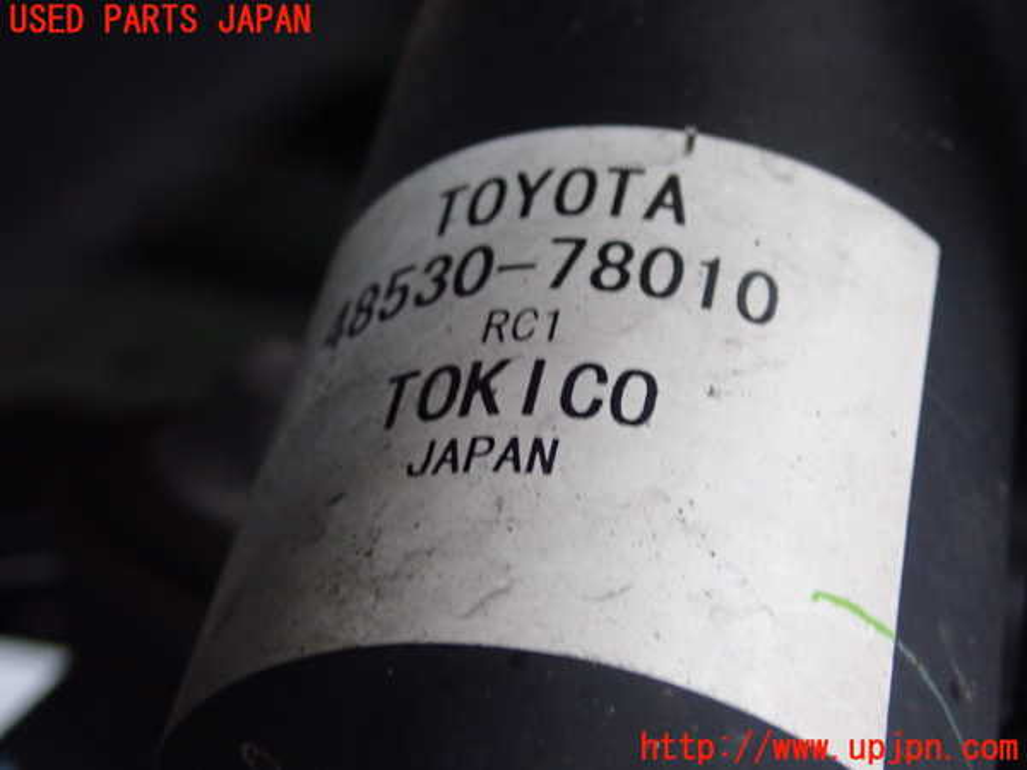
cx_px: 514
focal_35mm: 23
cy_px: 385
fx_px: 682
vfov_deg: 58.9
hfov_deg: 73.9
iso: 640
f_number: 4.1
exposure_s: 1/30
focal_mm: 4.1
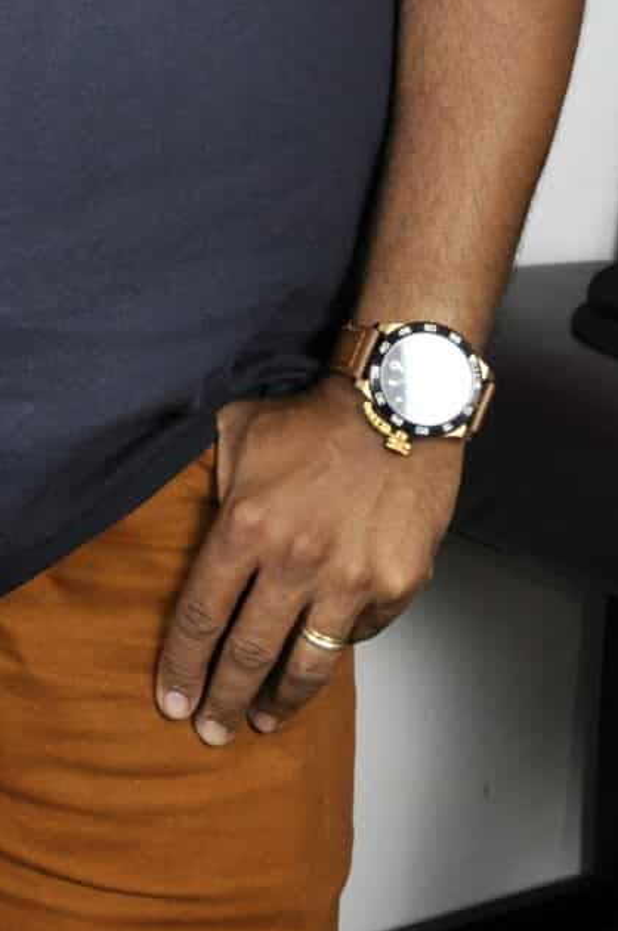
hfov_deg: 8.7
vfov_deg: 12.6
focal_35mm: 156
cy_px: -426
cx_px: -155
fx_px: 4030
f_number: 5.6
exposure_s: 1/125
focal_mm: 32
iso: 800
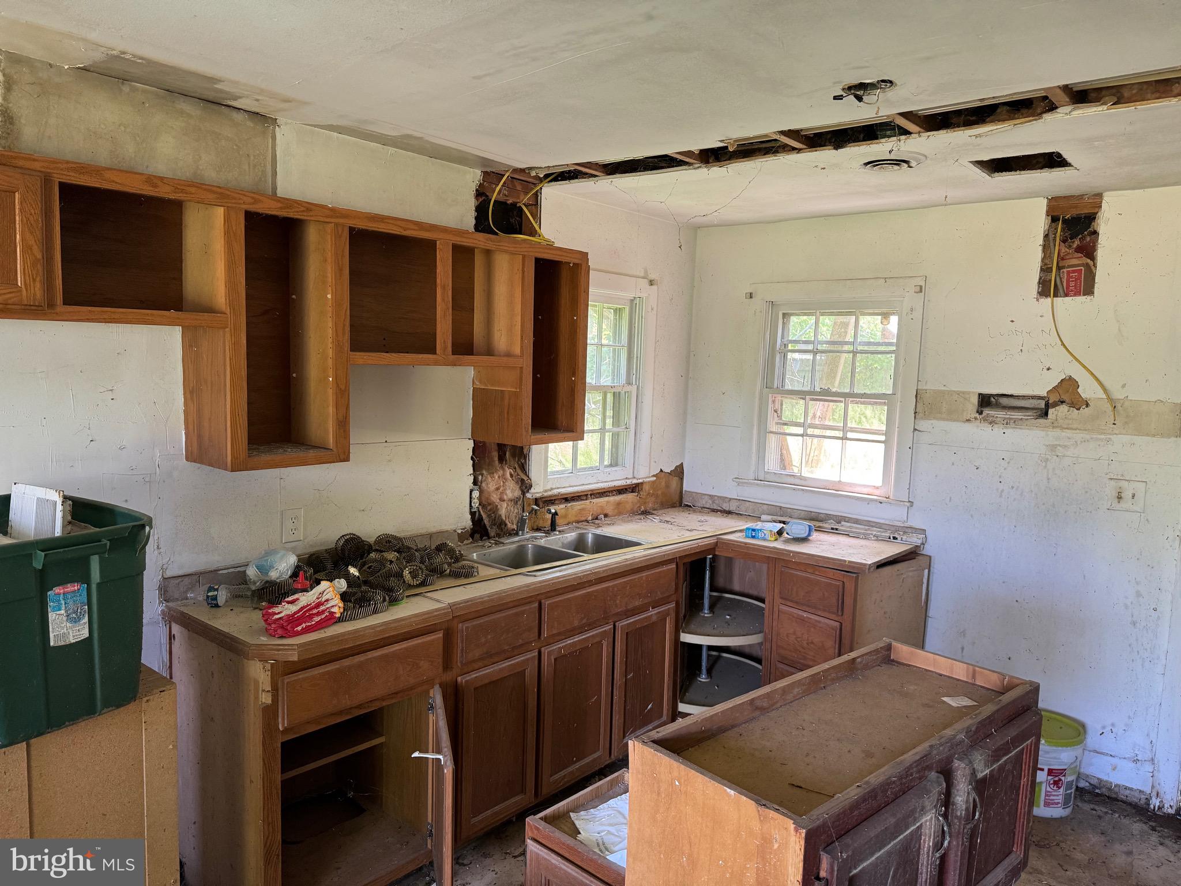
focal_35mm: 24
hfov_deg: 71.6
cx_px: 590
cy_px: 443
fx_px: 819
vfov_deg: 56.8
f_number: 1.78
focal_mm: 6.76
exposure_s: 1/76
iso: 200
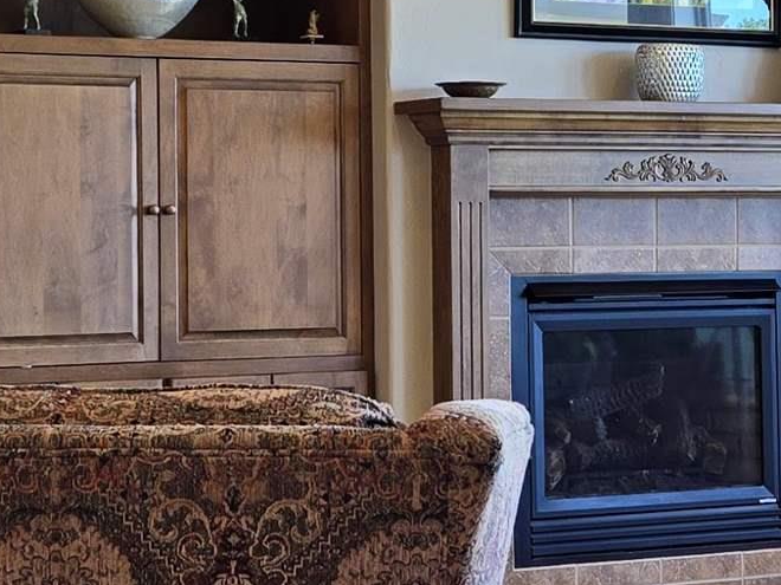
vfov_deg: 13.8
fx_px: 2414
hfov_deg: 18.4
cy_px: 191
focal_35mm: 107
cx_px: 364
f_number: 1.8
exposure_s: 1/120
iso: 50
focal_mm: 5.4
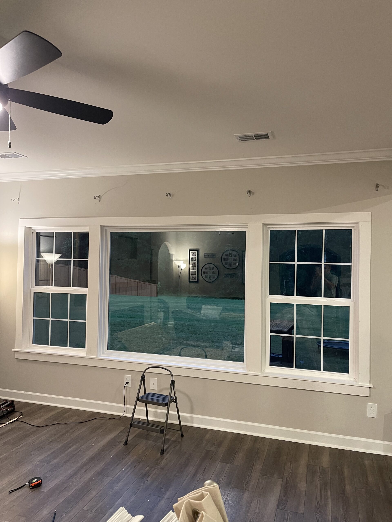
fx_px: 377
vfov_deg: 69.4
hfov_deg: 54.9
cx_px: 196
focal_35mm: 25
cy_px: 261
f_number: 1.6
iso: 400
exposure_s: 1/60
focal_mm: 5.1
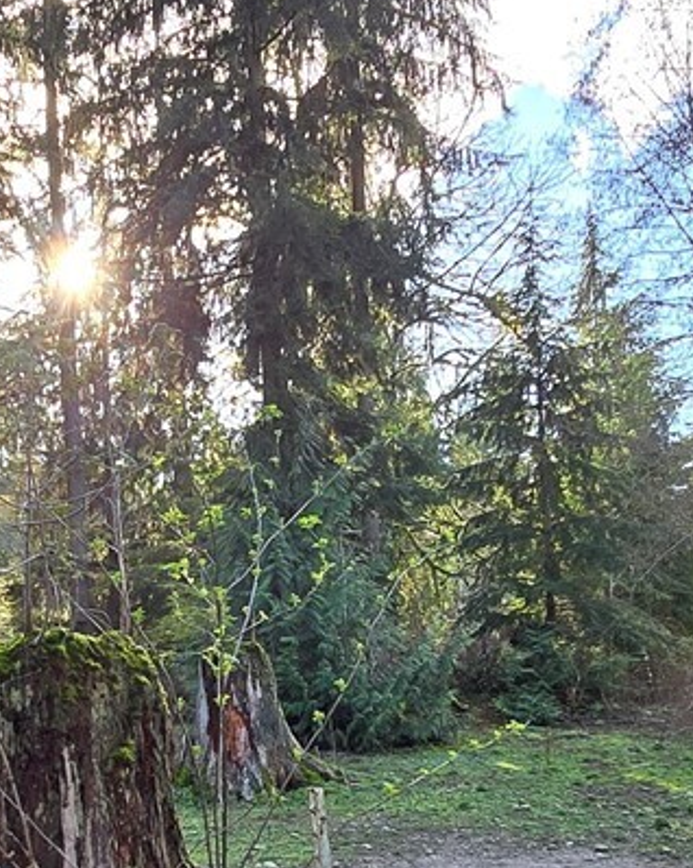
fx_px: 1309
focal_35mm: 51
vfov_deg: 34.9
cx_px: 218
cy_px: 750
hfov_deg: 29.4
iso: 50
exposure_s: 1/208
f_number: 2.2
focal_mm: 2.2
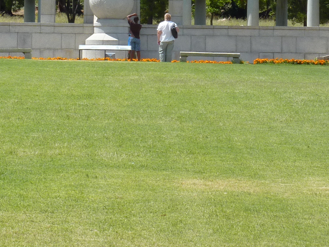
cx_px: 77
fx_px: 2766
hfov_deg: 6.8
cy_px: -87
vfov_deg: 5.1
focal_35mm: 291
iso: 80
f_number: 5
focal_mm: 17
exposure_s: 1/500
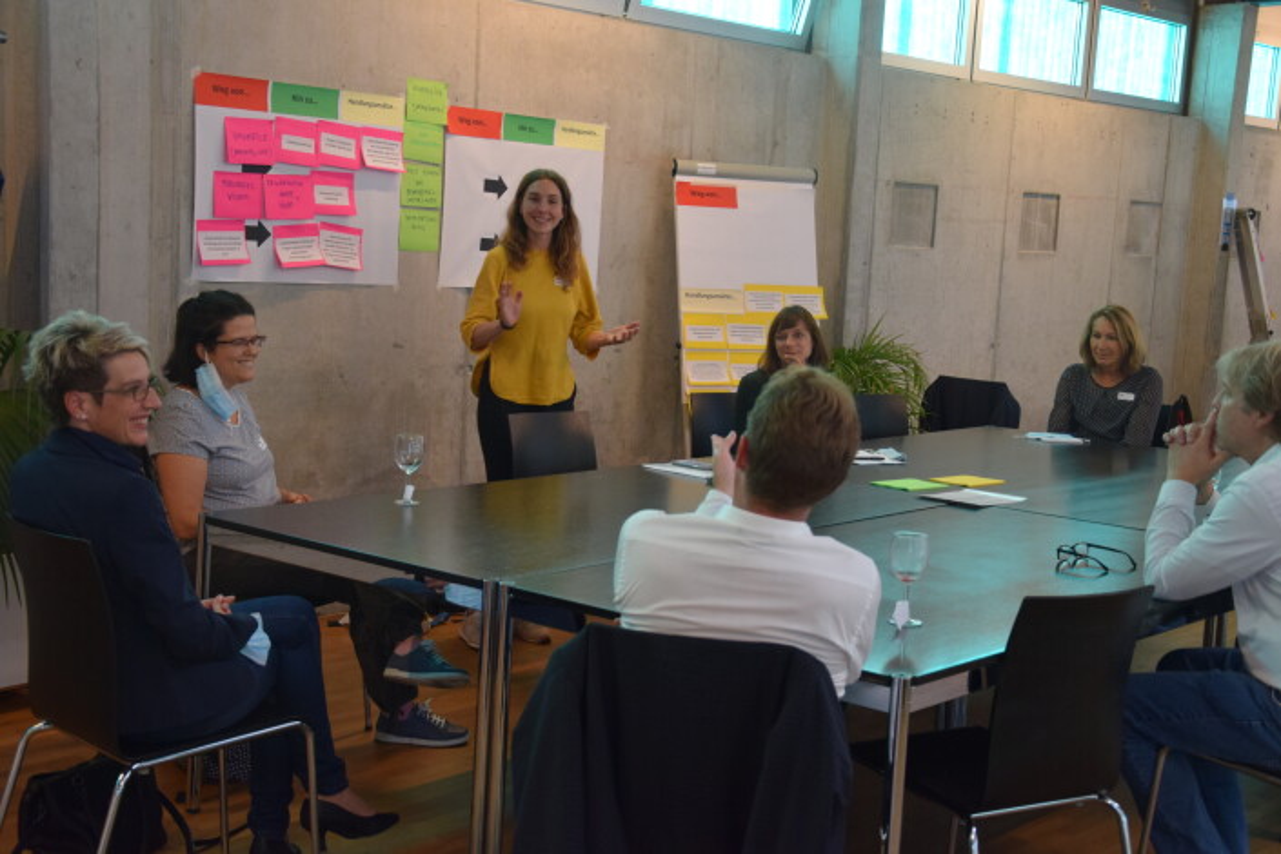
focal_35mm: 51
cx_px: 640
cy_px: 427
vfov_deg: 26.5
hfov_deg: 38.9
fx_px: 1815
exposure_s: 1/60
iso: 1100
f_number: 4.2
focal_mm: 34
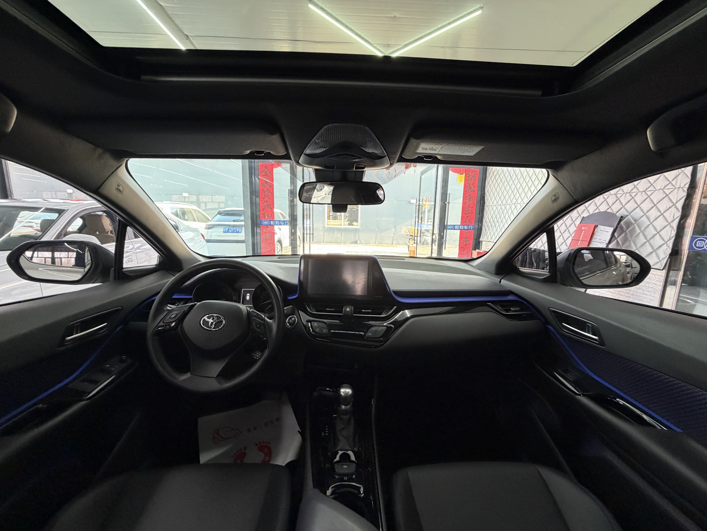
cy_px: 266
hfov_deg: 102.1
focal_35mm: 14
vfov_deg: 85.7
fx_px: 286
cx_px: 354
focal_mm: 2.22
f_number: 2.2
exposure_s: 1/50
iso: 250
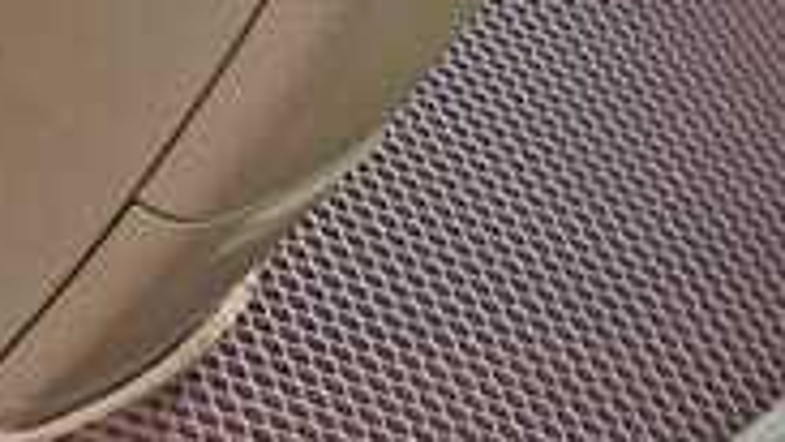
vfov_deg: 9.7
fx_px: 2561
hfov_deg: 17.0
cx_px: -30
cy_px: 586
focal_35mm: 123
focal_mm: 18
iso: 400
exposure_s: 1/15
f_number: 8
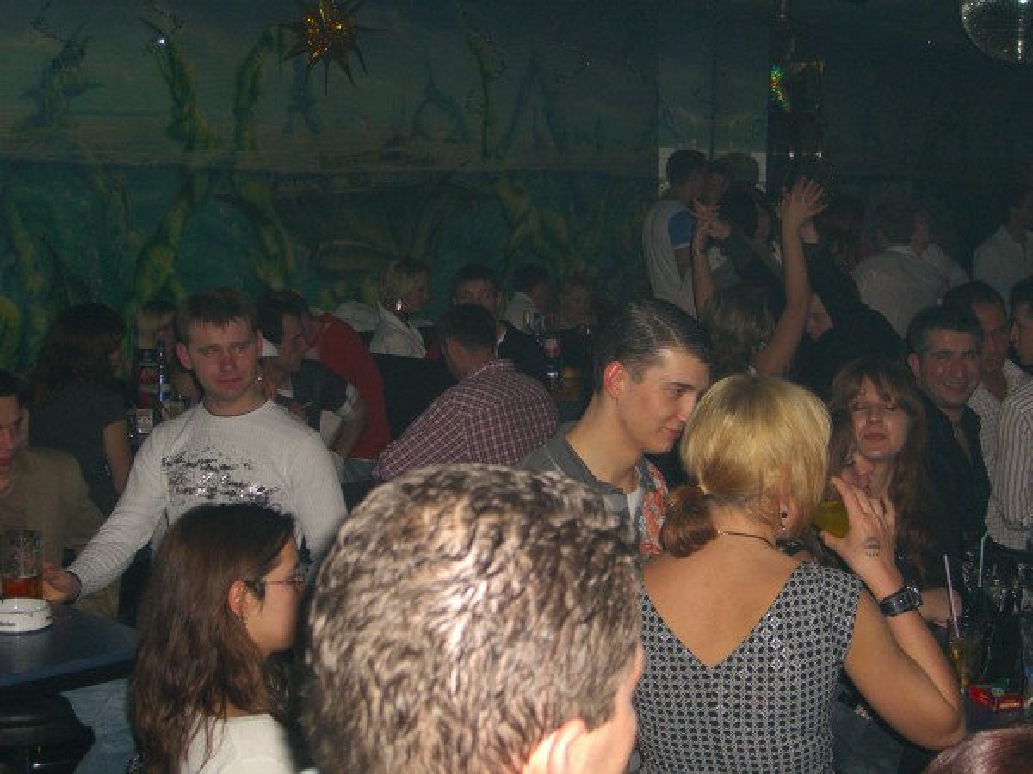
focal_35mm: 57
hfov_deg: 33.8
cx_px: 516
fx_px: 1701
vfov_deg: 25.7
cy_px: 387
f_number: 3.6
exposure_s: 1/60
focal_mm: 11.8
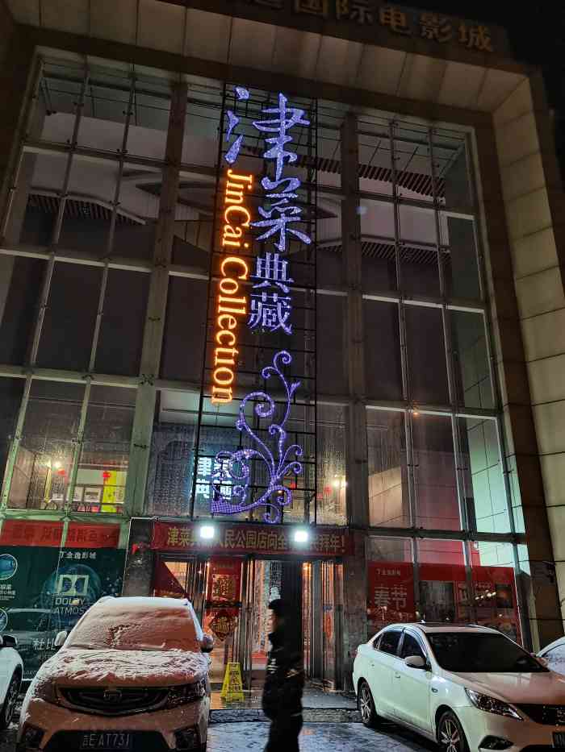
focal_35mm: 27
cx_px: 282
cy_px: 376
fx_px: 587
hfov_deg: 51.4
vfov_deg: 65.3
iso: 500
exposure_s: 1/50
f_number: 1.9
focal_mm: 4.94
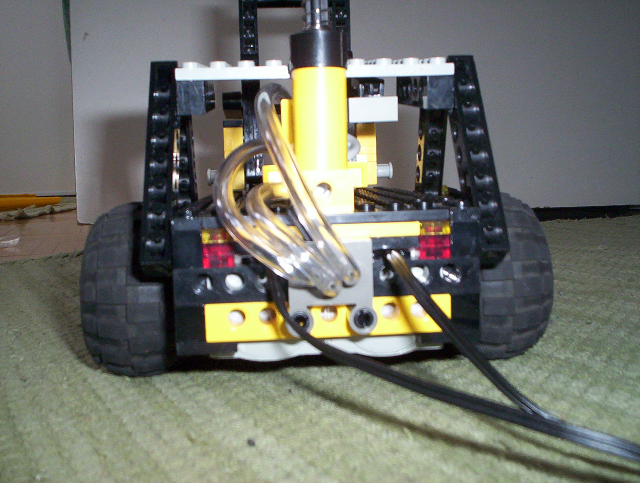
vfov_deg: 37.9
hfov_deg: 48.9
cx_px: 320
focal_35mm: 38
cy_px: 242
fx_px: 704
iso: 140
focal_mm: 4.99
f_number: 4.5
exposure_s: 1/60
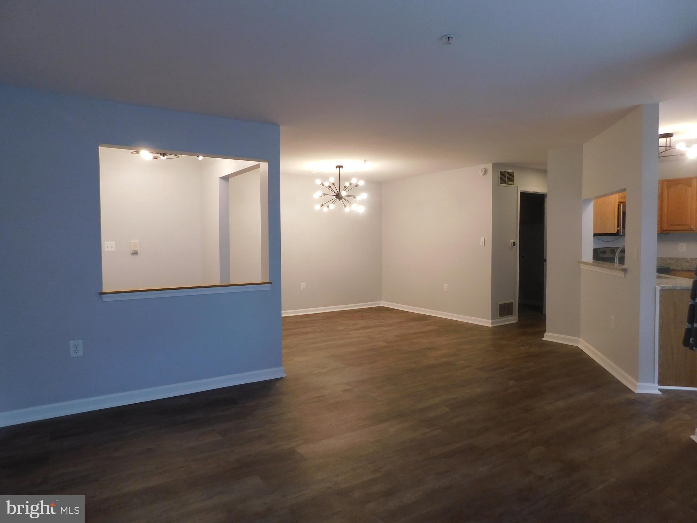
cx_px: 348
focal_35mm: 23
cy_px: 262
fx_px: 463
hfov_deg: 73.9
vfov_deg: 58.9
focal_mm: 4
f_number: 3
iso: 125
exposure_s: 1/50
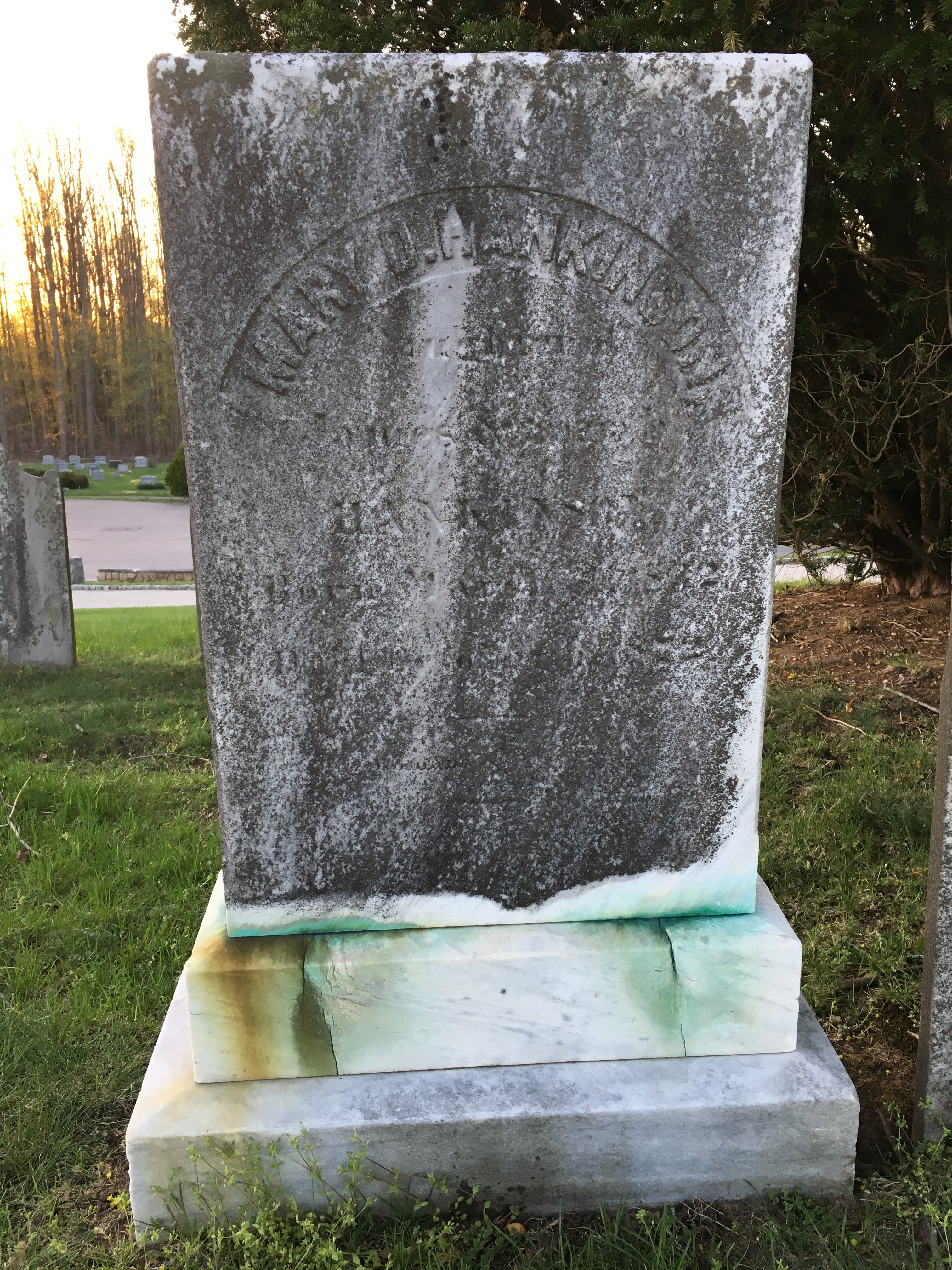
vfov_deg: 61.7
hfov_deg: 48.2
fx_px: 1063
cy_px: 635
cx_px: 476
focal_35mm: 29
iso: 25
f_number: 2.2
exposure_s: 1/30
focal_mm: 4.15
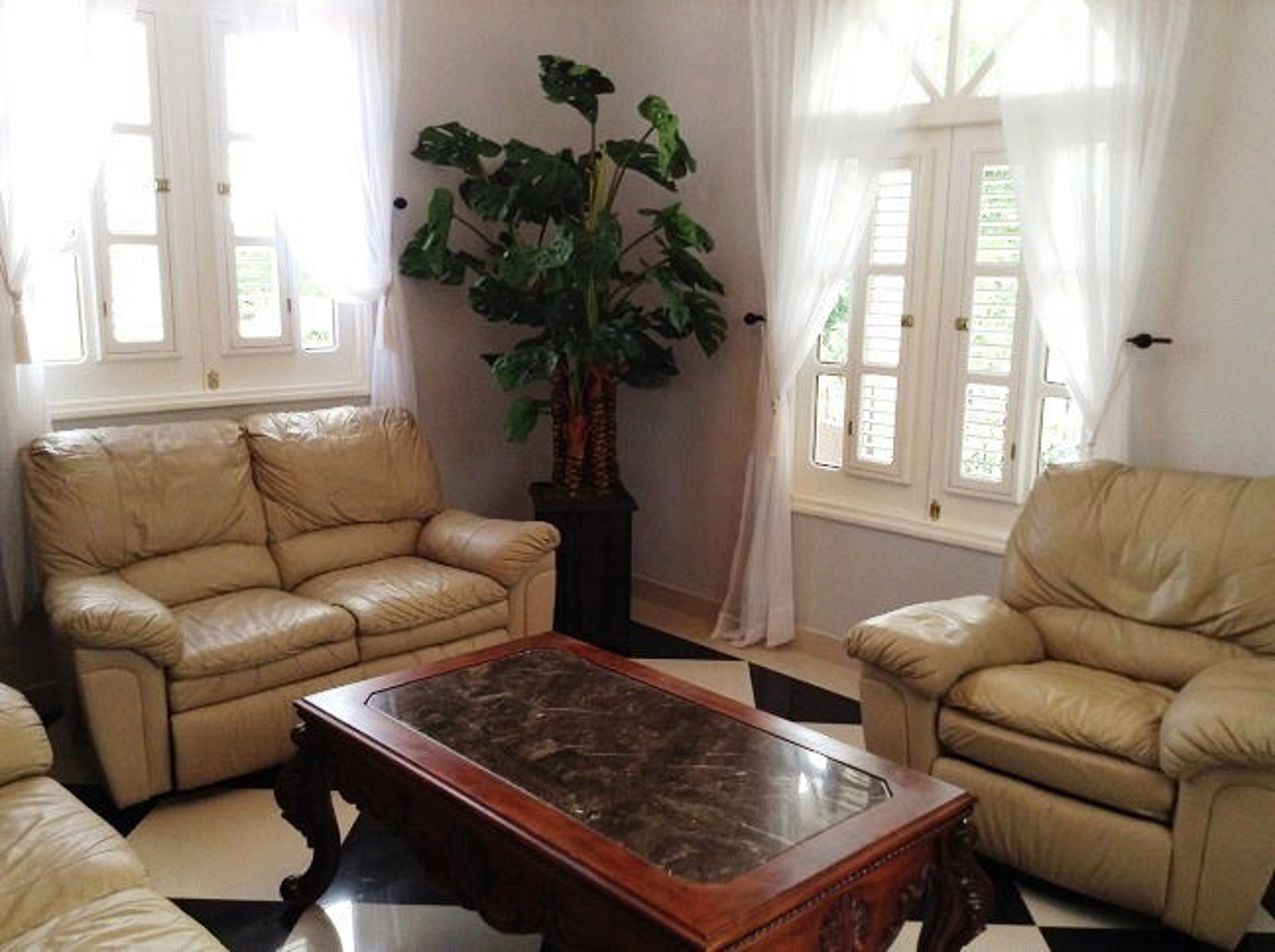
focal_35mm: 33
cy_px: 476
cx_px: 638
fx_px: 1214
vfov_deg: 42.8
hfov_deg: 55.4
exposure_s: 1/24
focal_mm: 3.3
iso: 50
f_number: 2.4
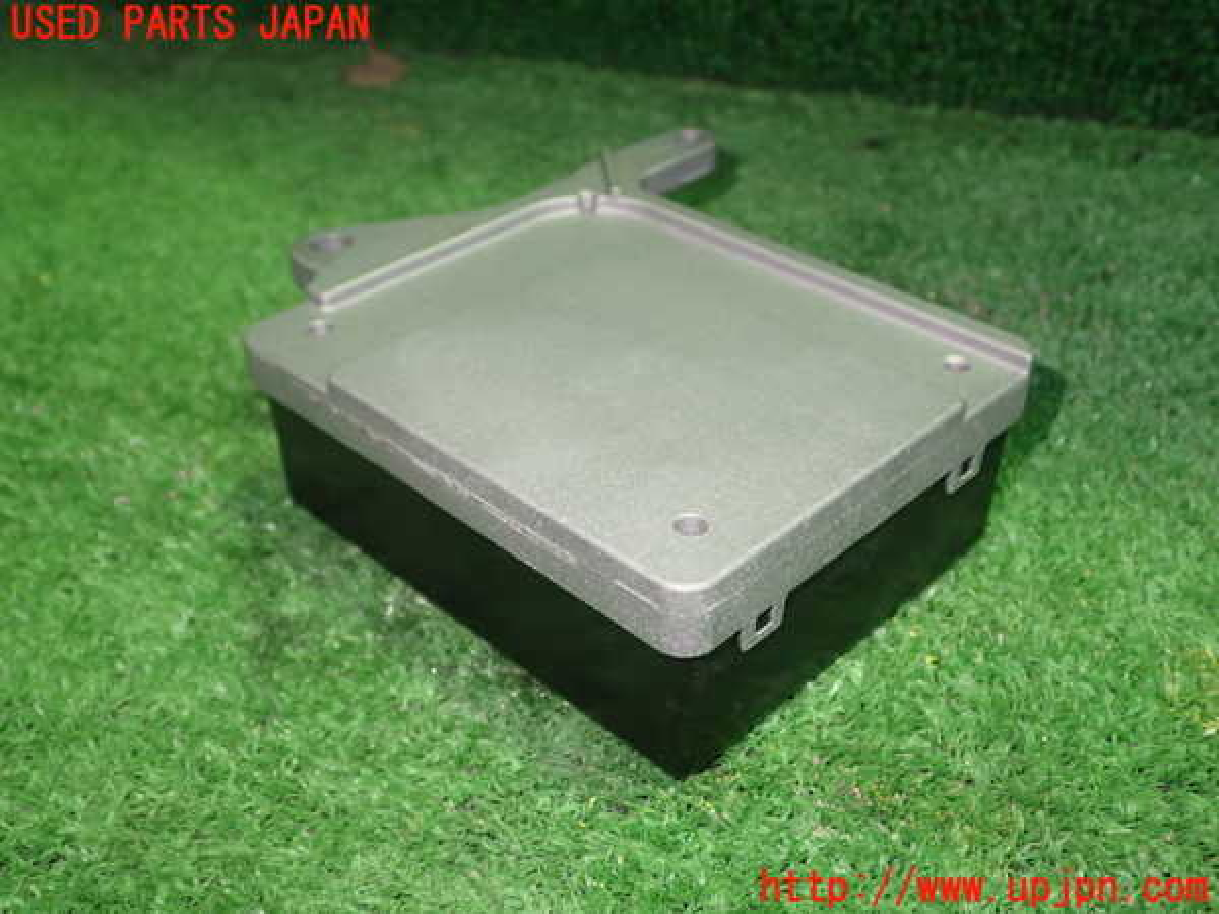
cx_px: 610
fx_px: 1338
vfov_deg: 37.7
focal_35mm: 38
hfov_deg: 49.0
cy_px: 457
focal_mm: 6.83
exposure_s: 1/40
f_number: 2.7
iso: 640
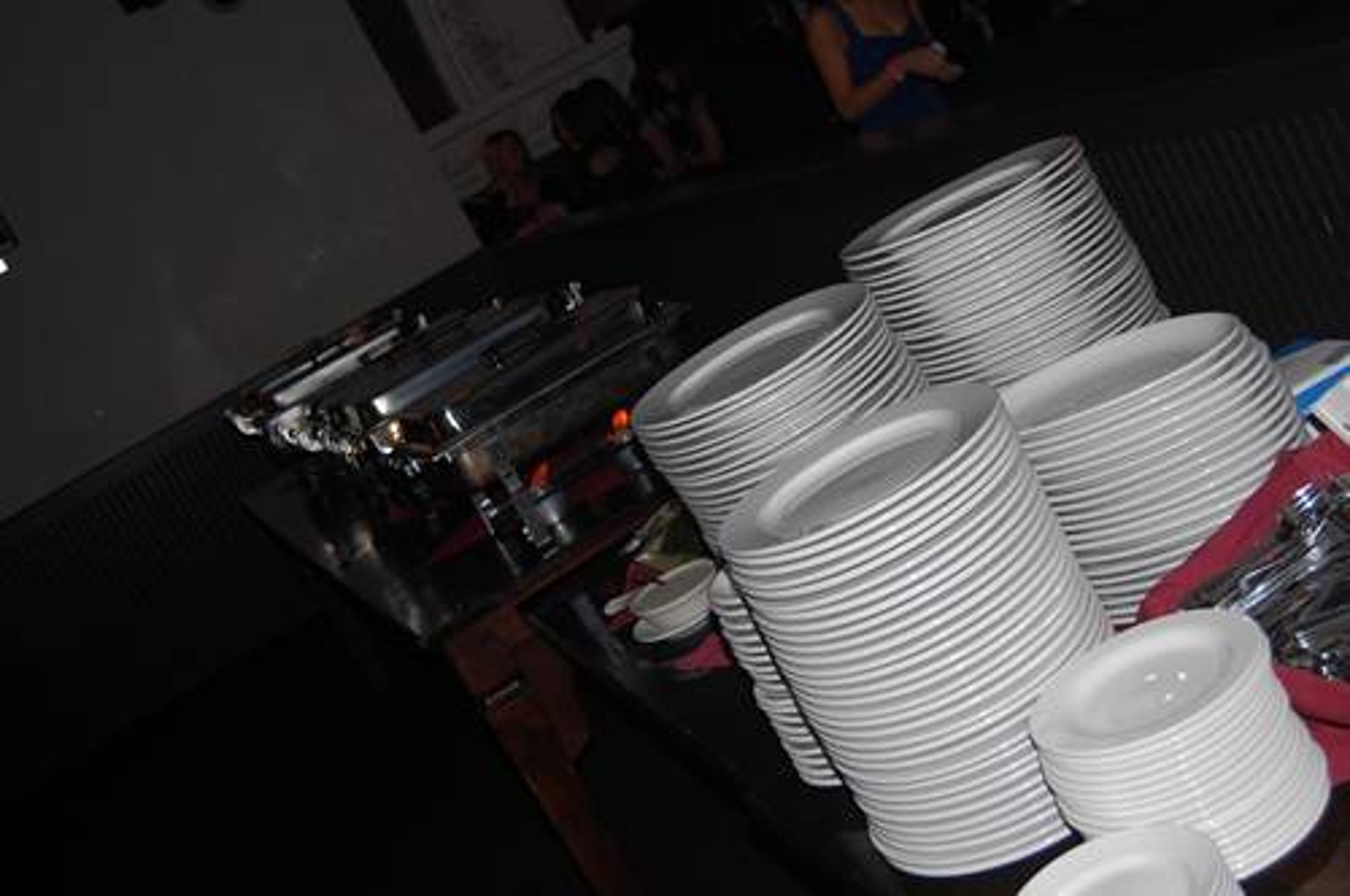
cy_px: 448
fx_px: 1741
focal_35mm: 46
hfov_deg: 42.4
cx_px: 675
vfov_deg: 28.9
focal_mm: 31
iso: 400
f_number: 4.5
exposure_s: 1/60
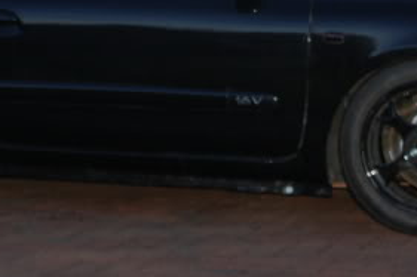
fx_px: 1679
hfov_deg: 14.2
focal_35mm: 145
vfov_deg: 9.4
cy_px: 23
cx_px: 165
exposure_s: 1/60
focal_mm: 34
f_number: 4.5
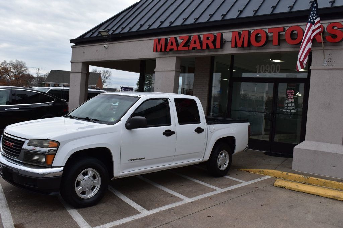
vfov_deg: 36.8
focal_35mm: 36
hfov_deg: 53.1
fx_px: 343
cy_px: 114
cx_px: 172
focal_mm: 24
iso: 400
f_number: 10
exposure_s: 1/200
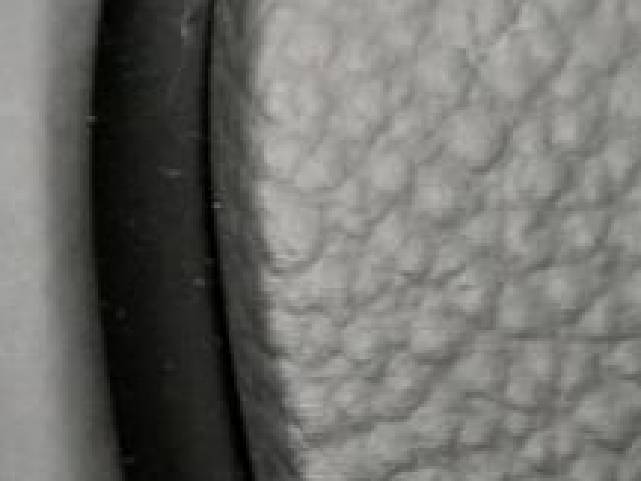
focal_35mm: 302
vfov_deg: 4.9
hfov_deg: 6.4
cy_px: 140
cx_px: -699
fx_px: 5592
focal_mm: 5.43
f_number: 1.89
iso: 70
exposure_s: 1/120
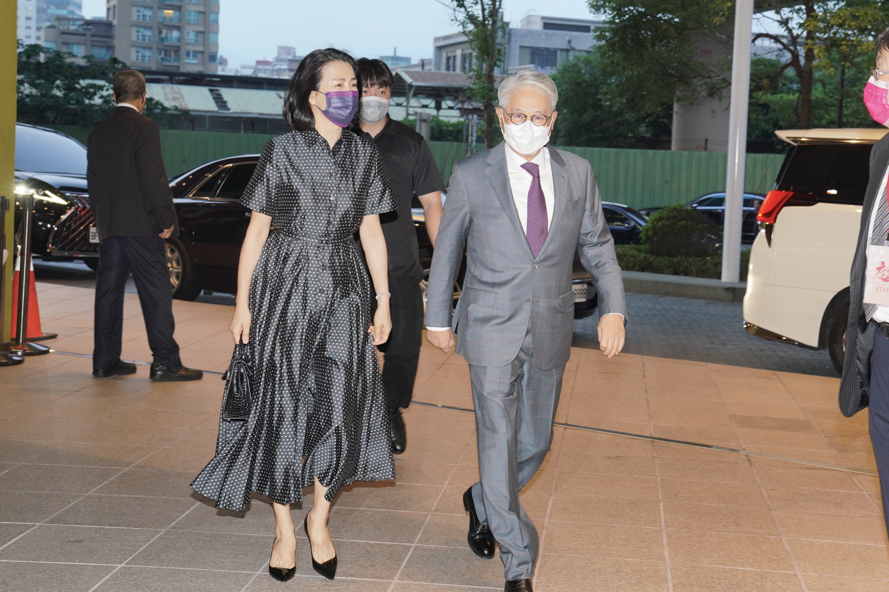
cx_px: 444
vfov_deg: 29.2
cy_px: 296
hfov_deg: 42.7
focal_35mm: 46
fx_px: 1136
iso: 1250
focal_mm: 46
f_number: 5.6
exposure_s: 1/160
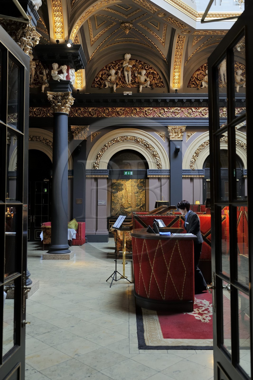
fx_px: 337
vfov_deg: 58.7
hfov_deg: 41.1
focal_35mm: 32
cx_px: 126
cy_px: 190
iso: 800
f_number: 4.5
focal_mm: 32
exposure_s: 1/15
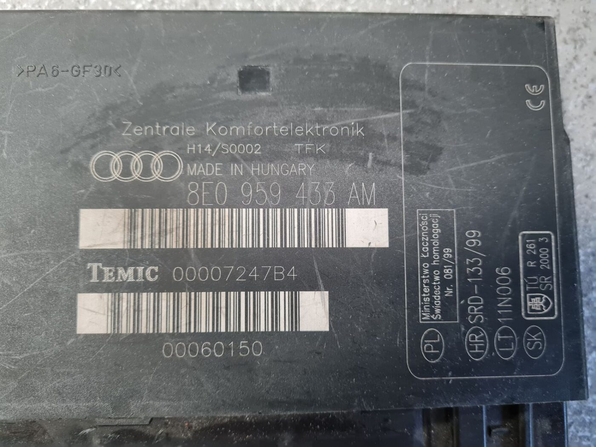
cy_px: 224
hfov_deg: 67.3
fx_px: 448
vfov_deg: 53.1
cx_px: 298
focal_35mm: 26
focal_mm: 5.4
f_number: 1.8
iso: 640
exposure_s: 1/50
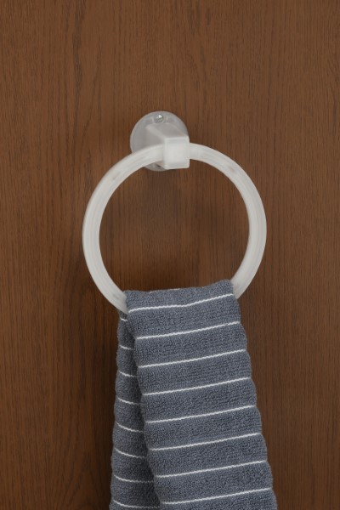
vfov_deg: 16.1
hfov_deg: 10.8
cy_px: 255
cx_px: 170
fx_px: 1799
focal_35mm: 127
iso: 125
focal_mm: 85
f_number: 16
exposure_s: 1/30
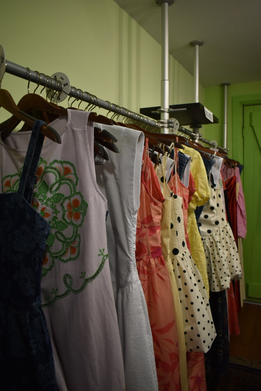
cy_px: 196
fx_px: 294
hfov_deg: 47.9
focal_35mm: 27
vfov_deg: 67.4
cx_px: 130
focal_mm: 18
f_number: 3.5
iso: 800
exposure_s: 1/160
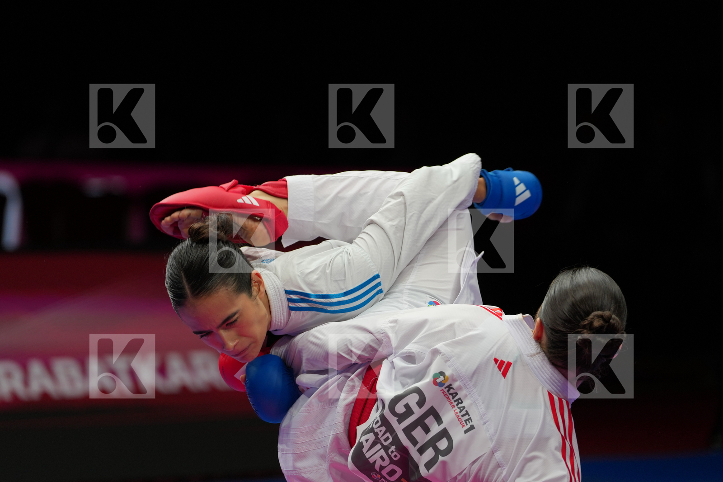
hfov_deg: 7.6
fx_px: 5421
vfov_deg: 5.1
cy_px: 241
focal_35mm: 270
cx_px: 362
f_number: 2.8
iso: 320
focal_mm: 180
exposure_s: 1/1000
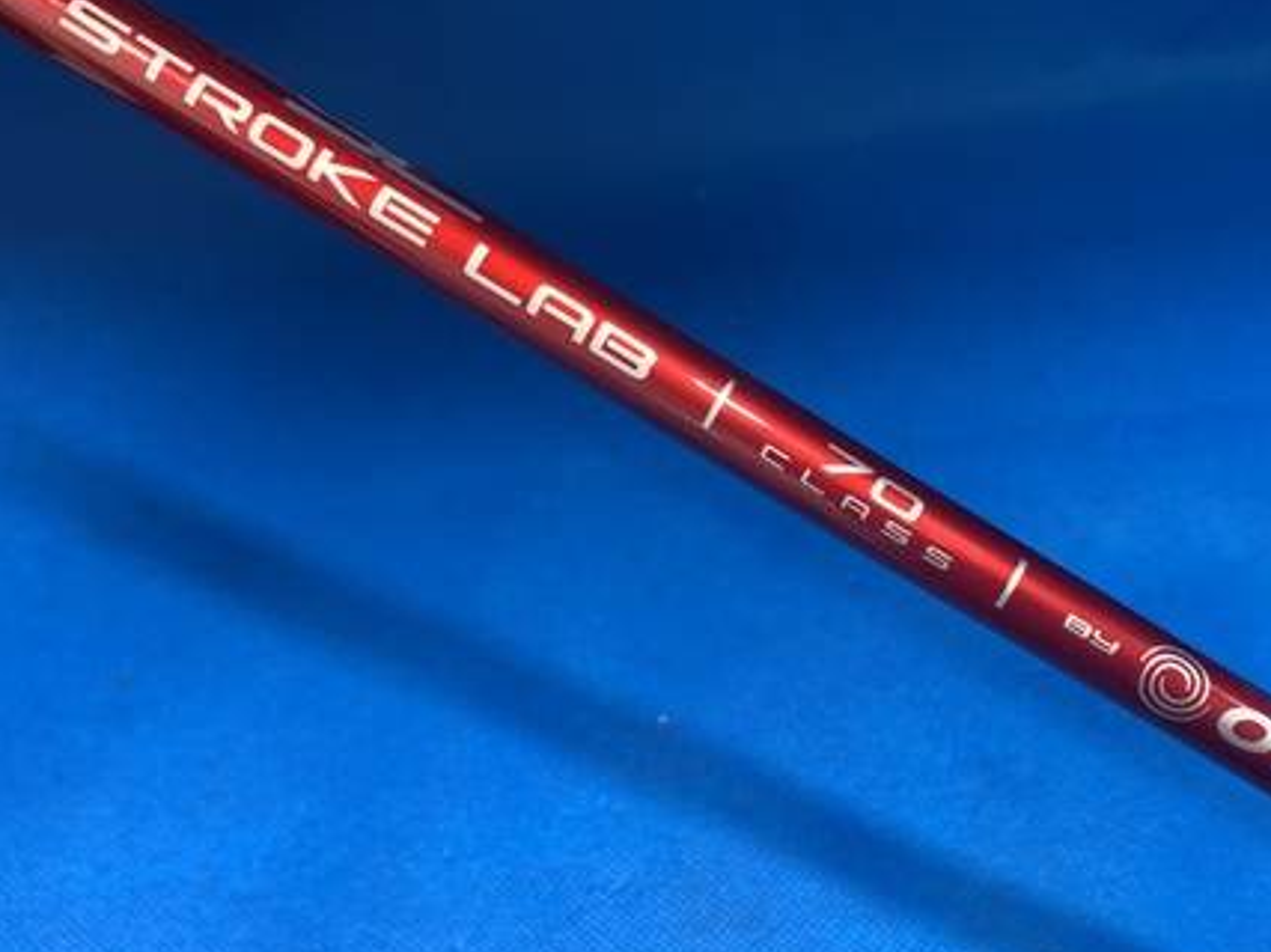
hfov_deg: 47.4
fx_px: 1432
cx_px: 801
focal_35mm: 39
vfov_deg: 36.7
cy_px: 562
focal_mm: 4.25
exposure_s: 1/60
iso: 250
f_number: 1.8
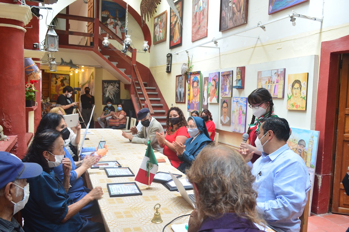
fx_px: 290
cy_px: 116
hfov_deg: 62.0
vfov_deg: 43.5
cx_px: 174
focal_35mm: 30
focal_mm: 20
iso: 400
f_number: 5
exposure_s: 1/40
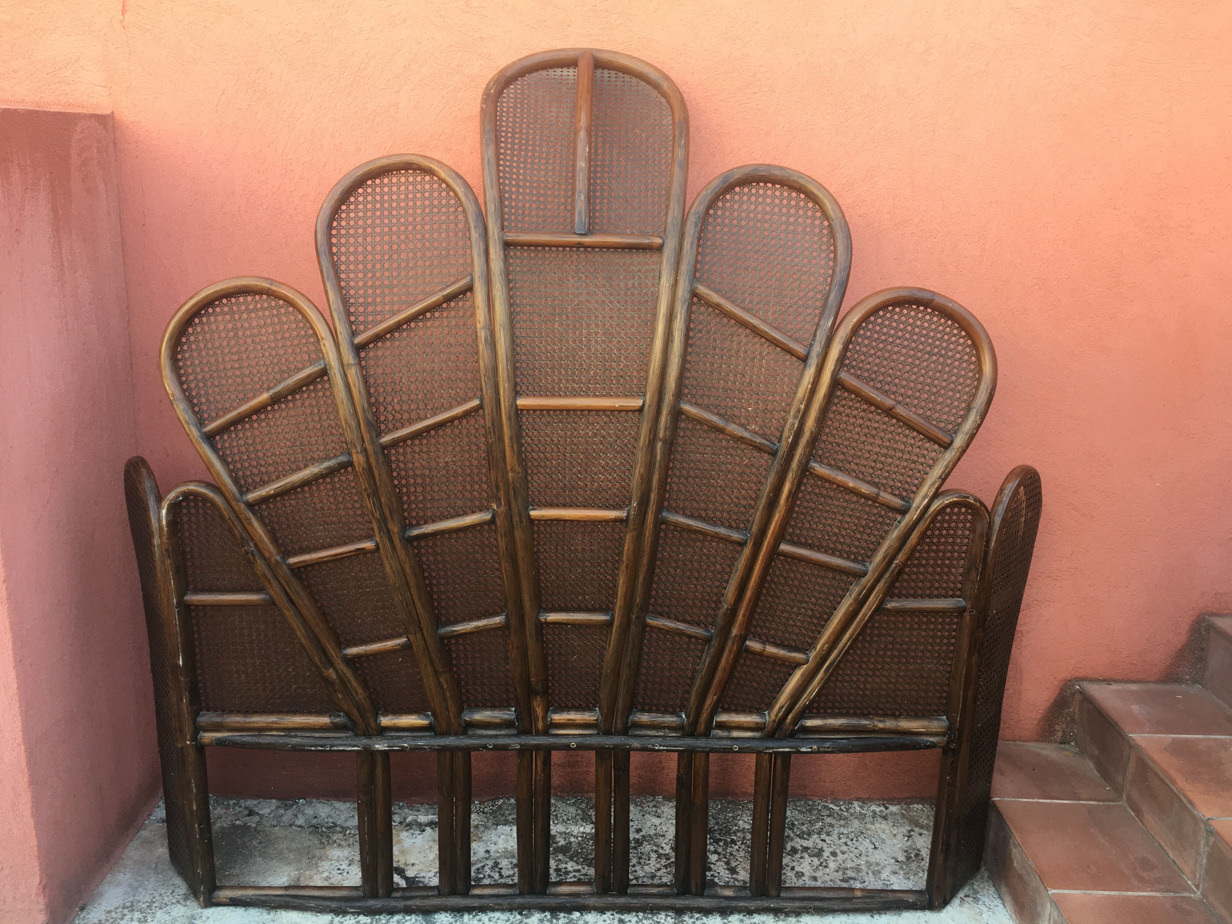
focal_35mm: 29
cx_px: 616
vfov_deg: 48.2
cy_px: 462
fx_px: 1032
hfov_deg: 61.7
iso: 40
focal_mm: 4.15
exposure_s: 1/100
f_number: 2.2
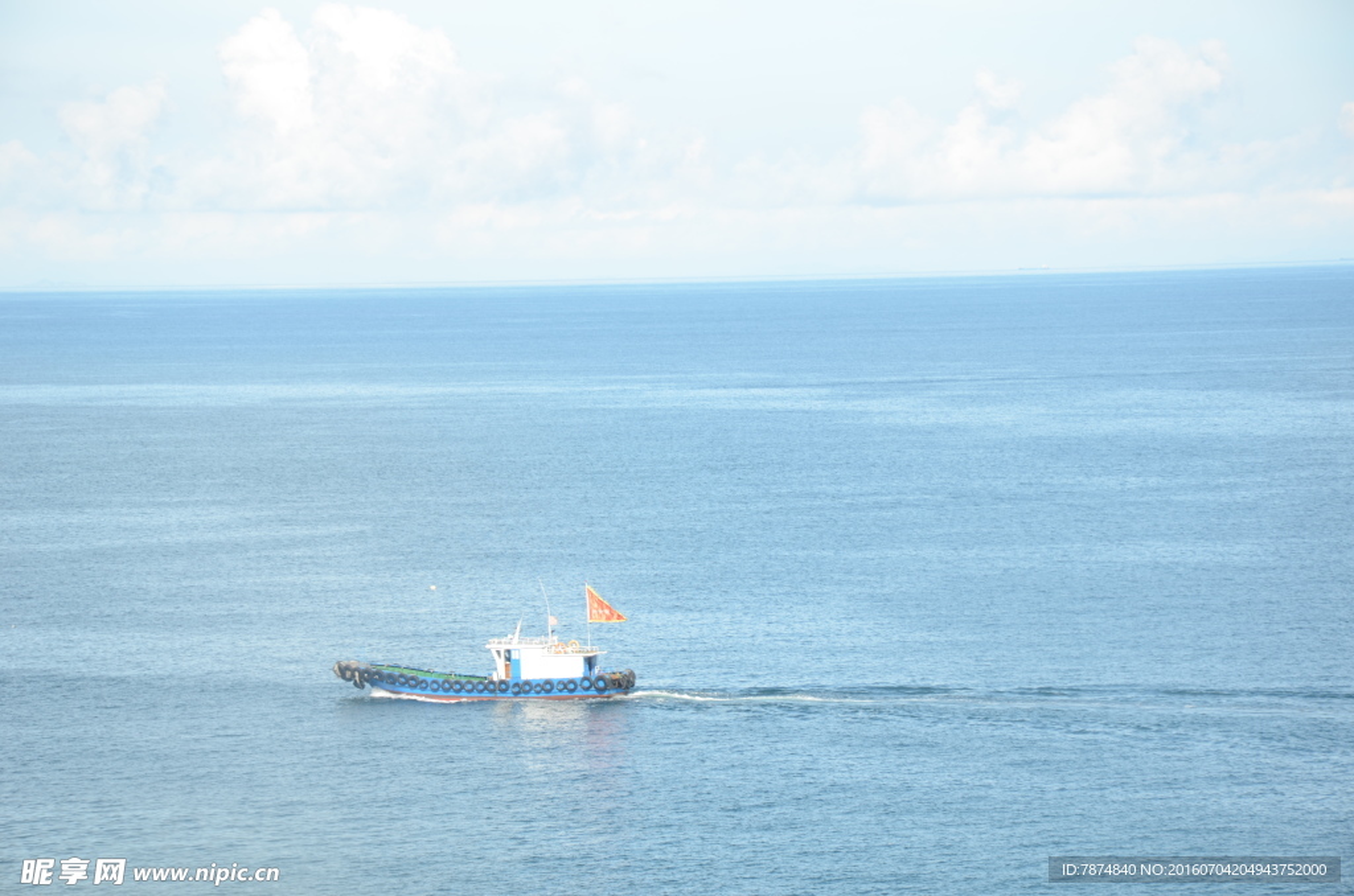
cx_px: 677
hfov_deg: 14.4
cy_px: 448
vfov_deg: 9.6
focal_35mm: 142
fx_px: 5348
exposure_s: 1/125
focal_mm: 95
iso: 100
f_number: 8
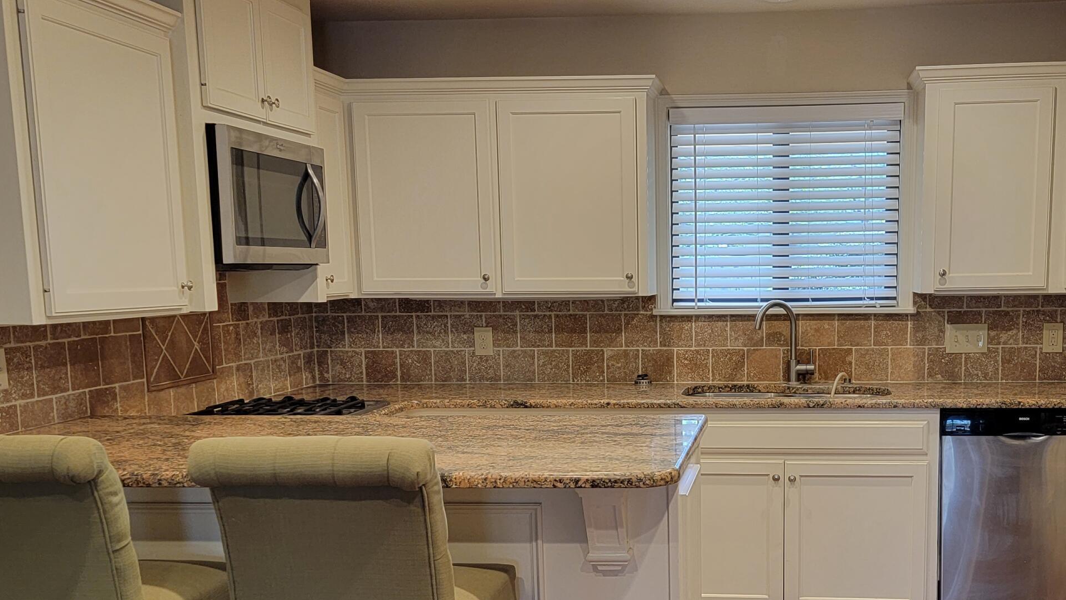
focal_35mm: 41
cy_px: 430
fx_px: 1159
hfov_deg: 48.7
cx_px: 701
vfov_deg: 28.7
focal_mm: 6.7
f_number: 1.8
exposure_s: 1/120
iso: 200
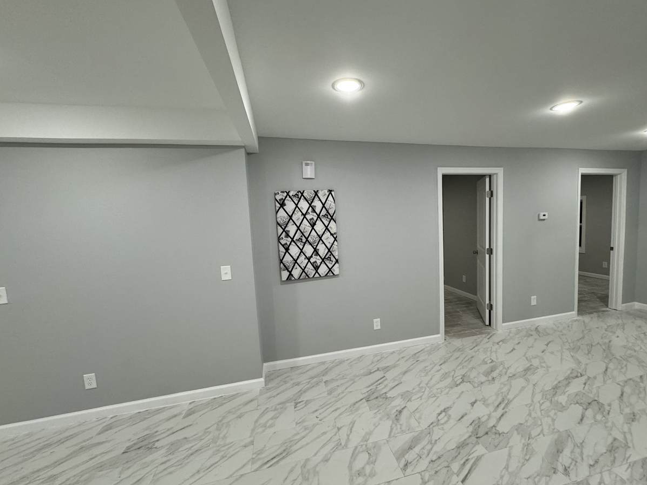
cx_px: 346
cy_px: 242
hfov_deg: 98.0
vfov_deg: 81.7
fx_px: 280
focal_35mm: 15
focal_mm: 2.22
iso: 200
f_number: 2.2
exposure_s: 1/120
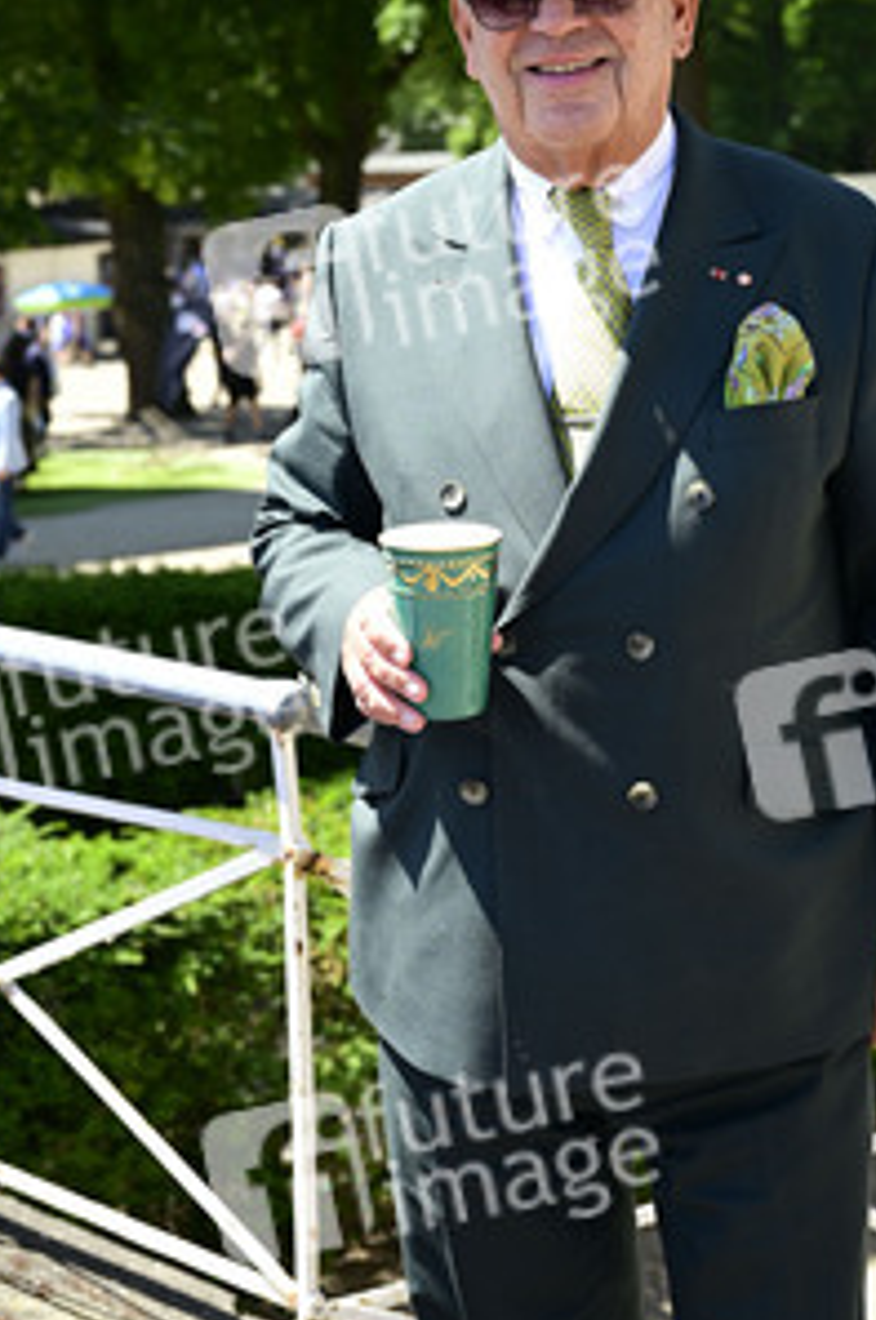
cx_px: 560
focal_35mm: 62
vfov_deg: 32.3
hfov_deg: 21.8
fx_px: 2271
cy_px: 493
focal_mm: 46
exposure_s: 1/200
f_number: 5
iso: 100
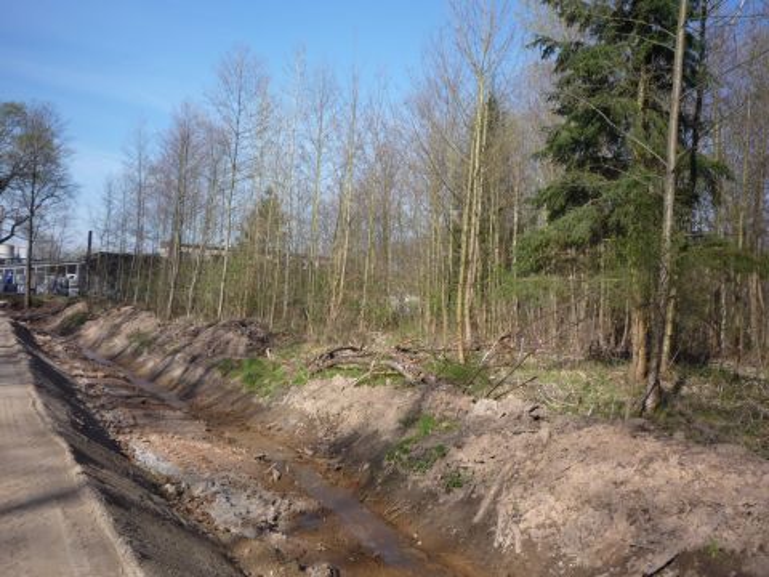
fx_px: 711
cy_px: 288
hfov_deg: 56.8
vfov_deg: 44.2
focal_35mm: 32
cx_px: 384
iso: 100
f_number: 4.5
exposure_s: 1/400
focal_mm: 5.2
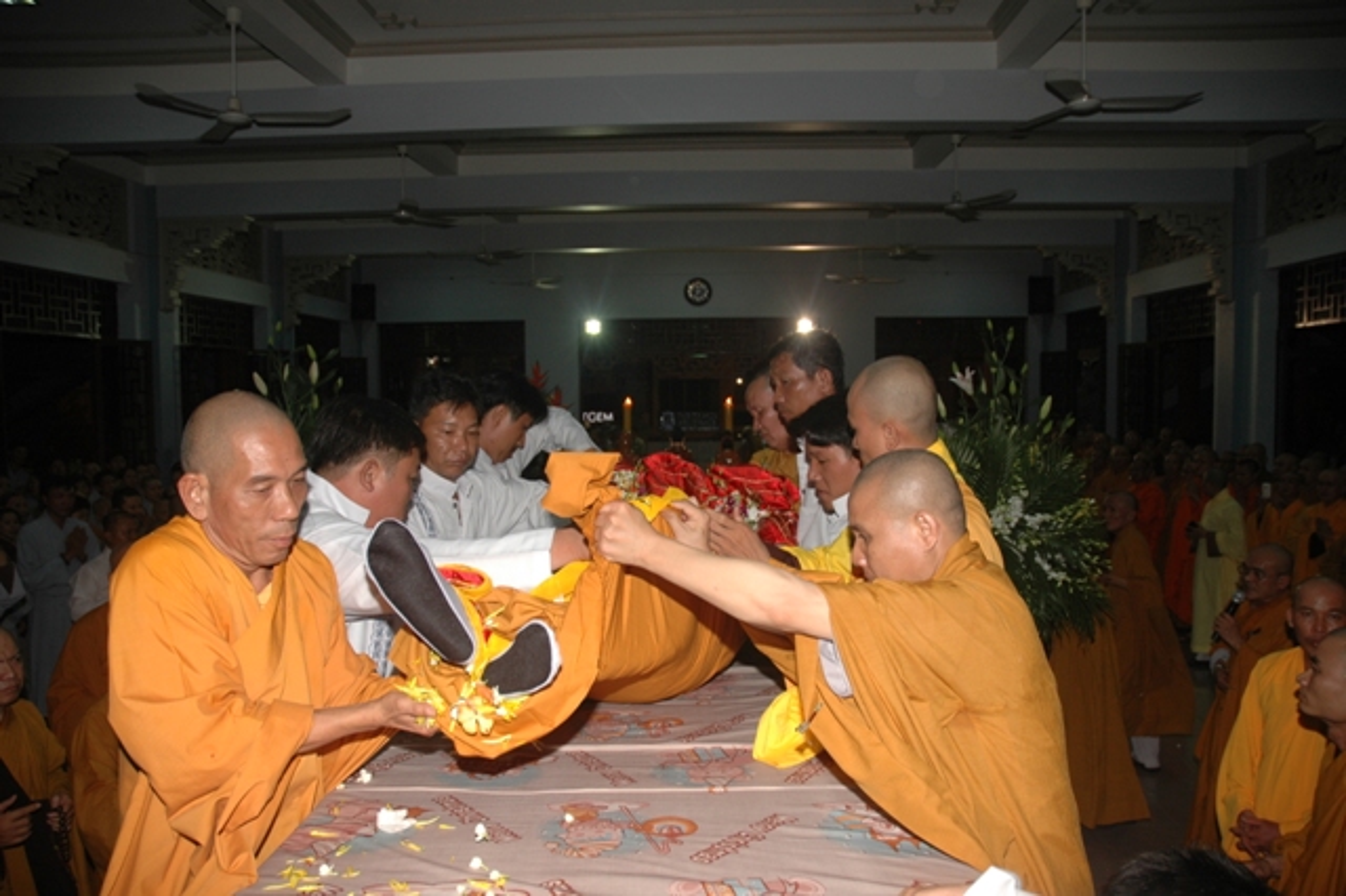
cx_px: 673
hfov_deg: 67.4
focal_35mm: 27
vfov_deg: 47.9
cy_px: 448
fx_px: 1009
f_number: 4
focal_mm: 18
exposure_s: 1/60
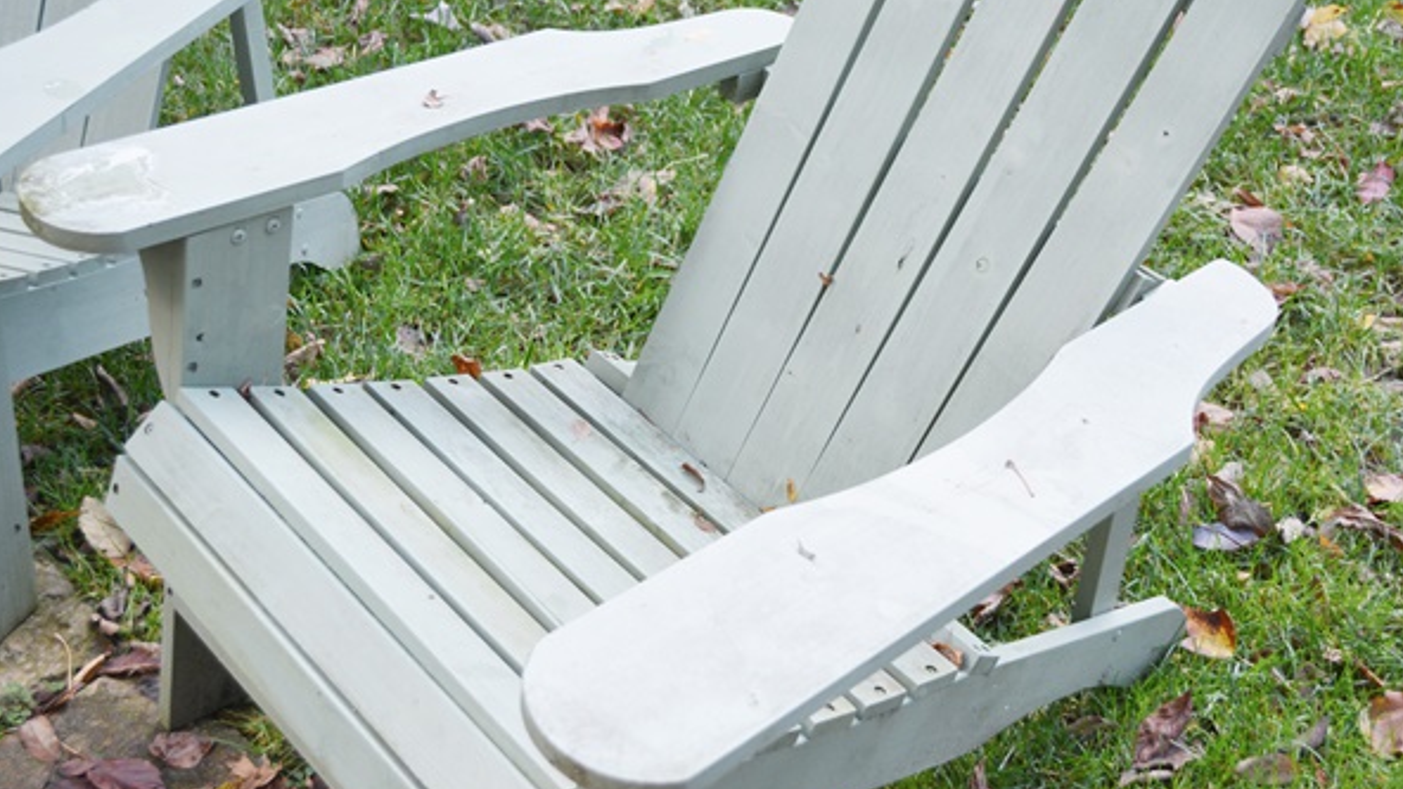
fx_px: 1897
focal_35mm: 51
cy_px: 346
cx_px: 694
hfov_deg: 40.6
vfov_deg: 23.5
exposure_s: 1/100
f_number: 5
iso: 400
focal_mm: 32
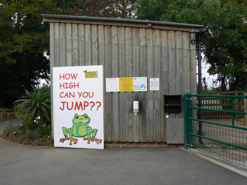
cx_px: 124
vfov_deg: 39.7
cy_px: 92
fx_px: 257
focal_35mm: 36
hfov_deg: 51.4
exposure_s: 1/125
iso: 80
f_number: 4.5
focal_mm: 6
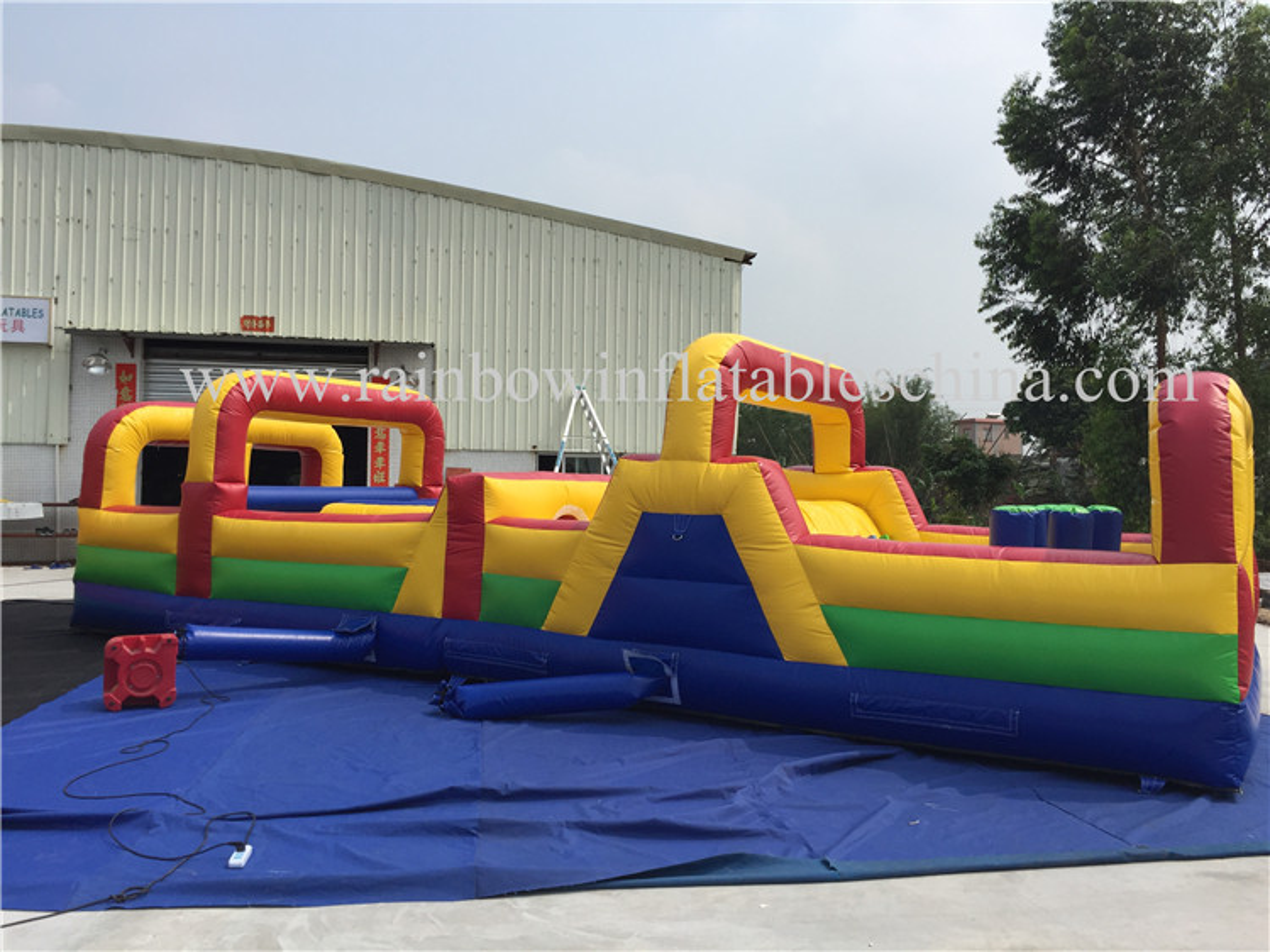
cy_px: 476
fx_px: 1064
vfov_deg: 48.2
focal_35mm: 29
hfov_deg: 61.7
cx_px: 635
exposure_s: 1/3049
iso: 32
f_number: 2.2
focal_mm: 4.15
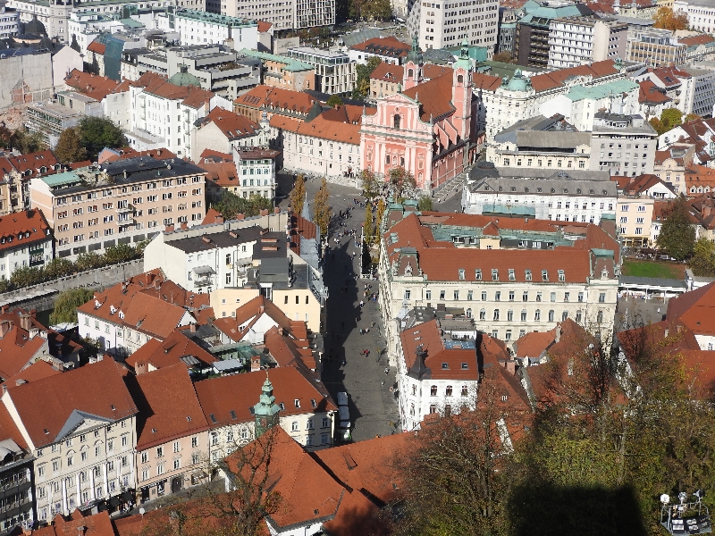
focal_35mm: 60
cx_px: 358
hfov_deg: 32.2
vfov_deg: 24.4
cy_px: 268
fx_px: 1239
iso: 100
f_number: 4.2
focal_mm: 10.7
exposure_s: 1/1600
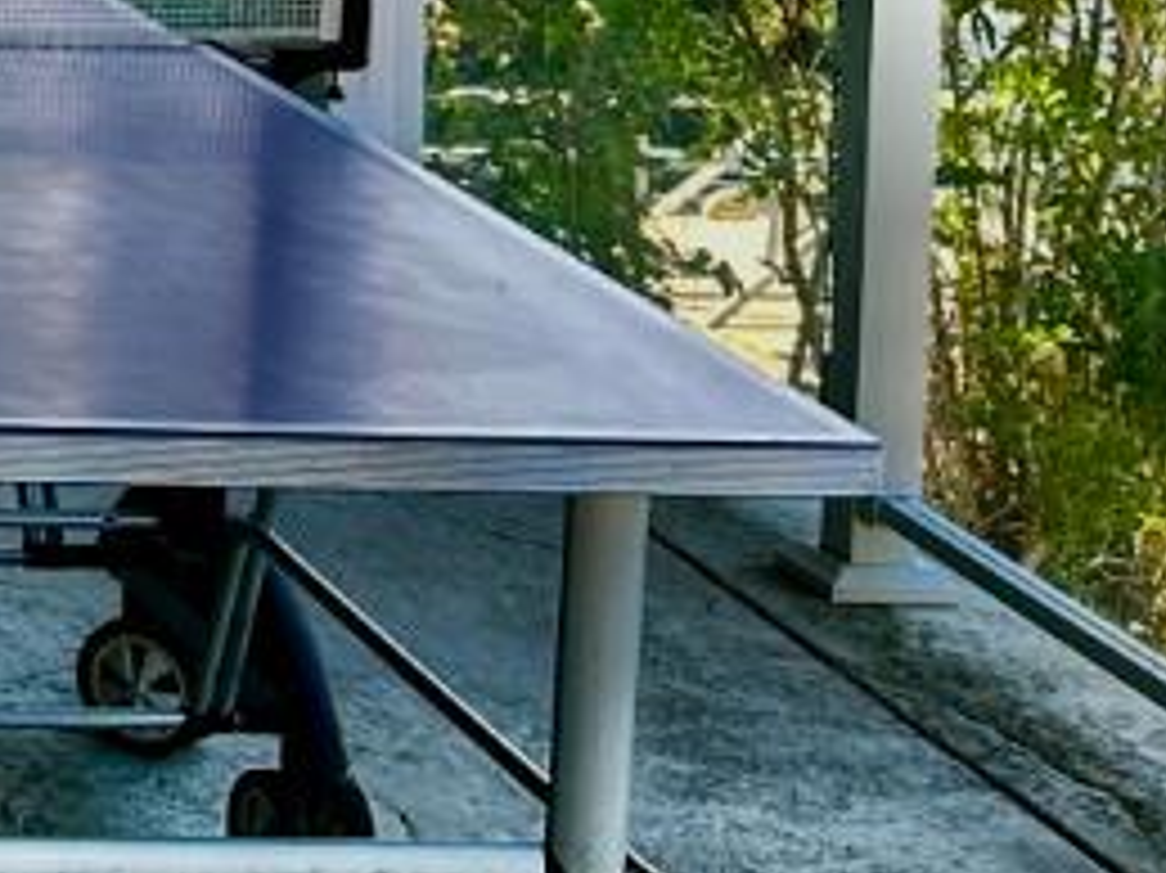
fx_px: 4680
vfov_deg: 10.4
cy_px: -376
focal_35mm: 139
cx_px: -1103
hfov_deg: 12.6
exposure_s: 1/486
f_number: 1.78
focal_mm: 6.86
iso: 80
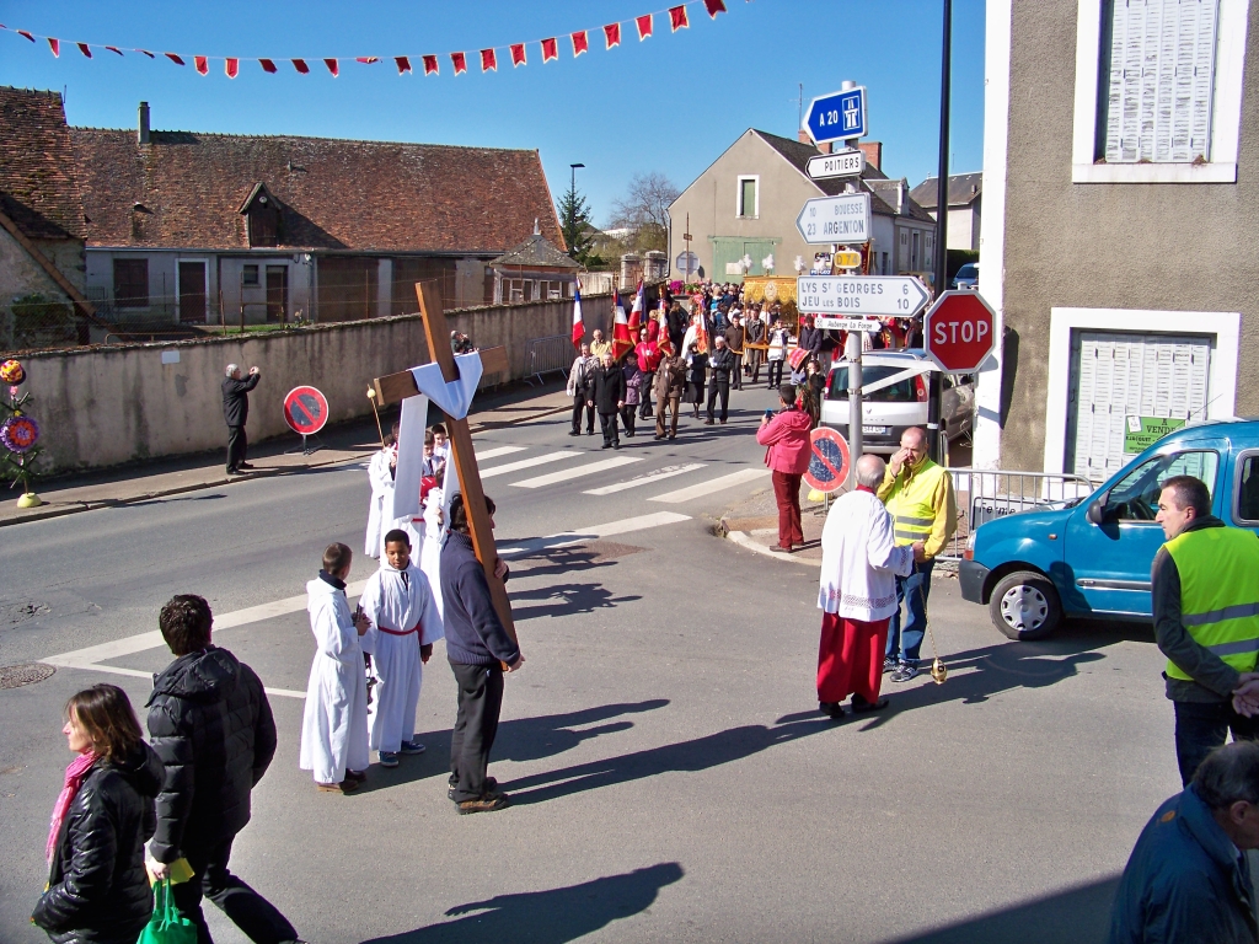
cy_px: 472
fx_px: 1200
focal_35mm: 33
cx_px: 630
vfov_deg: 42.9
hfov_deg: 55.4
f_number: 2.8
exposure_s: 1/800
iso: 80
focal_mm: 5.85
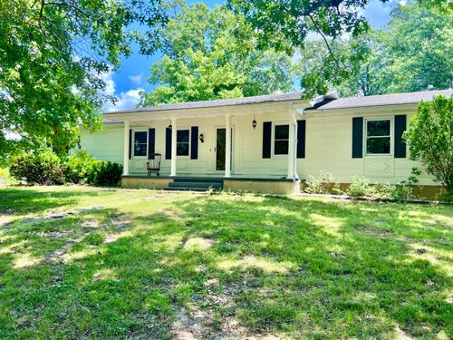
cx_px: 226
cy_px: 170
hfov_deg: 67.3
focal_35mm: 26
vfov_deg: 53.1
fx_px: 340
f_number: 1.5
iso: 50
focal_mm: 5.7
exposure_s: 1/853
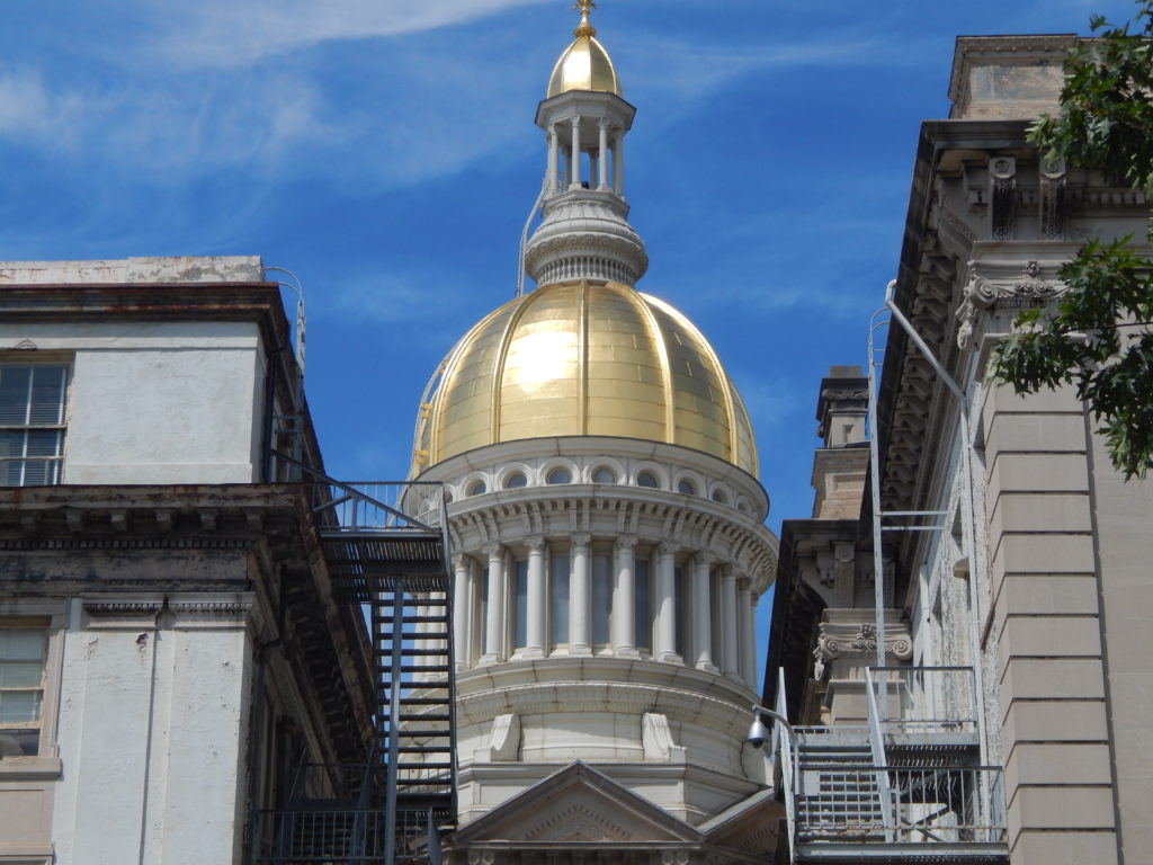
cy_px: 432
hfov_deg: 22.8
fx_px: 2865
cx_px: 576
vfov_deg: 17.2
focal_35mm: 86
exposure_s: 1/1250
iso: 125
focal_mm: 15.3
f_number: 4.3
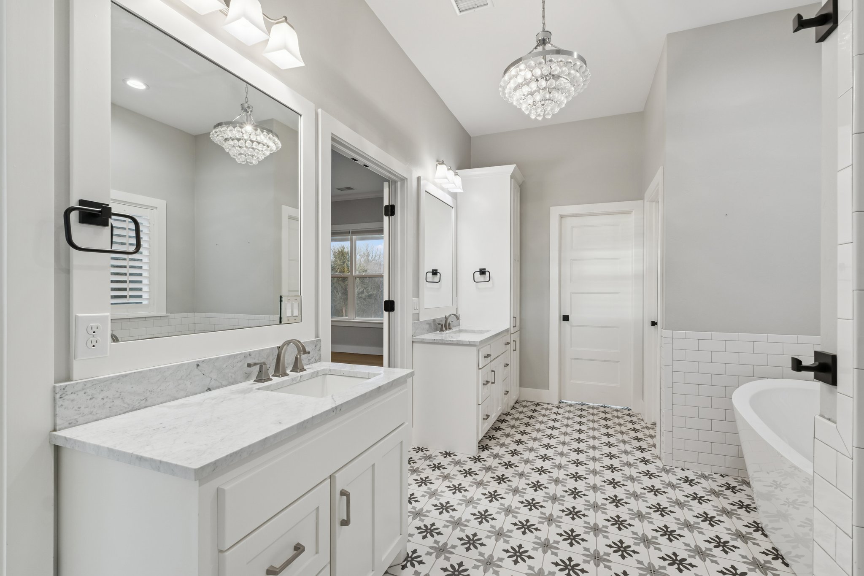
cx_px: 432
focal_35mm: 16
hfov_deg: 96.6
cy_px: 288
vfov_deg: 73.6
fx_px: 385
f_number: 8
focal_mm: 10.7
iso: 200
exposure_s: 1/30
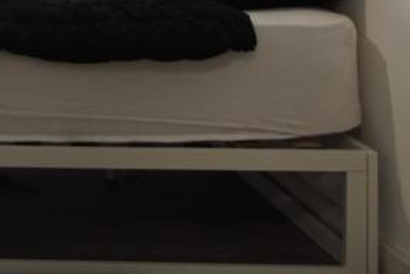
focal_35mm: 85
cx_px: -159
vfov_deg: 14.4
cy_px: -195
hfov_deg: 21.1
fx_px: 968
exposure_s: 1/60
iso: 1000
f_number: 4
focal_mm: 16
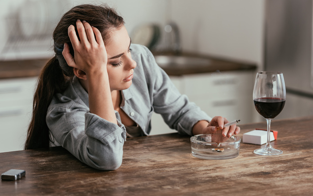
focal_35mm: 116
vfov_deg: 11.3
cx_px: 158
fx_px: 989
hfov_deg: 18.0
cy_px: 87
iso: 80
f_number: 3.2
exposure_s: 1/200
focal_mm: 105
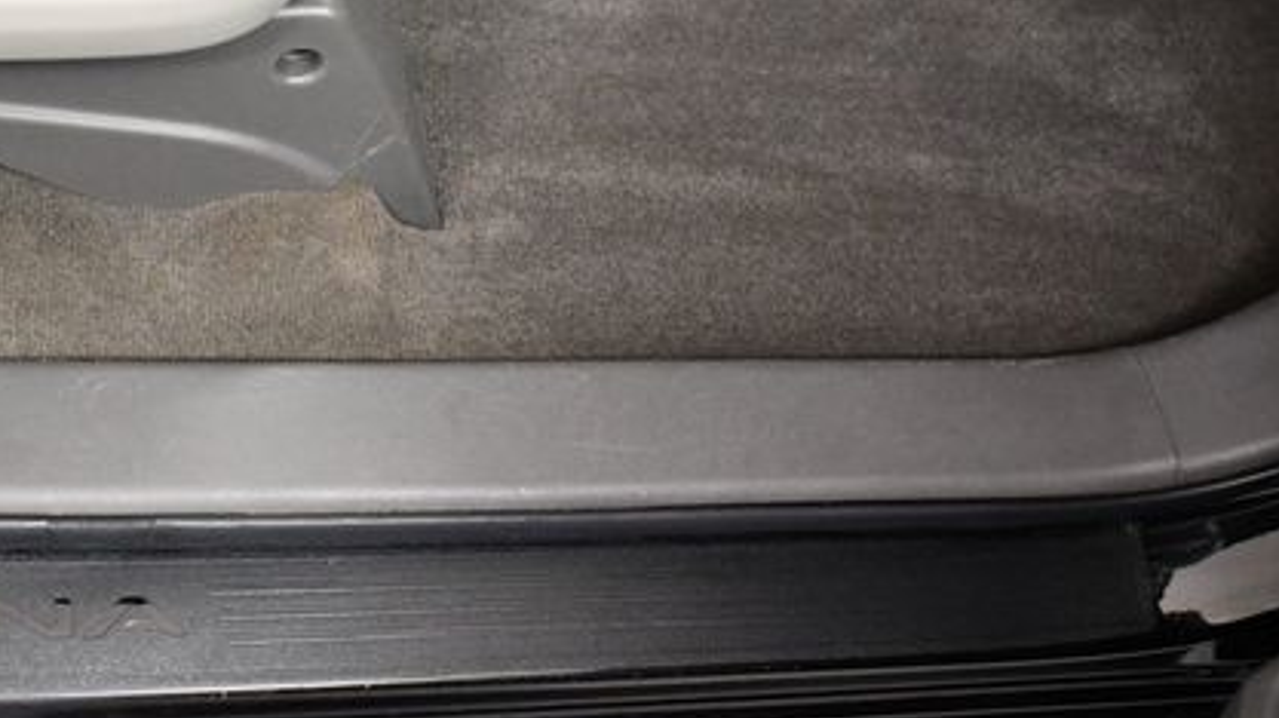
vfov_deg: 20.7
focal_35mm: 58
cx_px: 426
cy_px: 408
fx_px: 1966
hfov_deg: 35.7
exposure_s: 1/80
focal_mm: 18
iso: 3200
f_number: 3.5
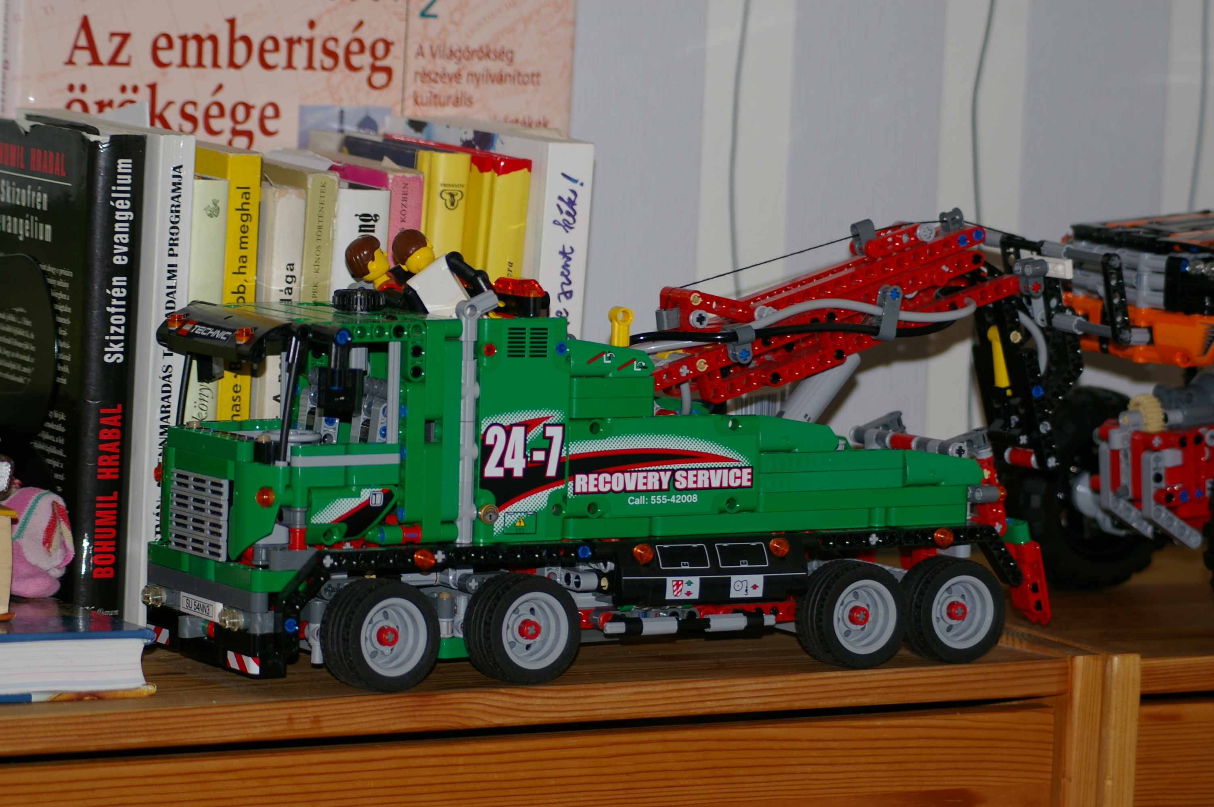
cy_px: 404
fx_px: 4043
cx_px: 607
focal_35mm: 120
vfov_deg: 11.4
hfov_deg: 17.1
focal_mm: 80
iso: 200
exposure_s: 1/90
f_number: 4.5
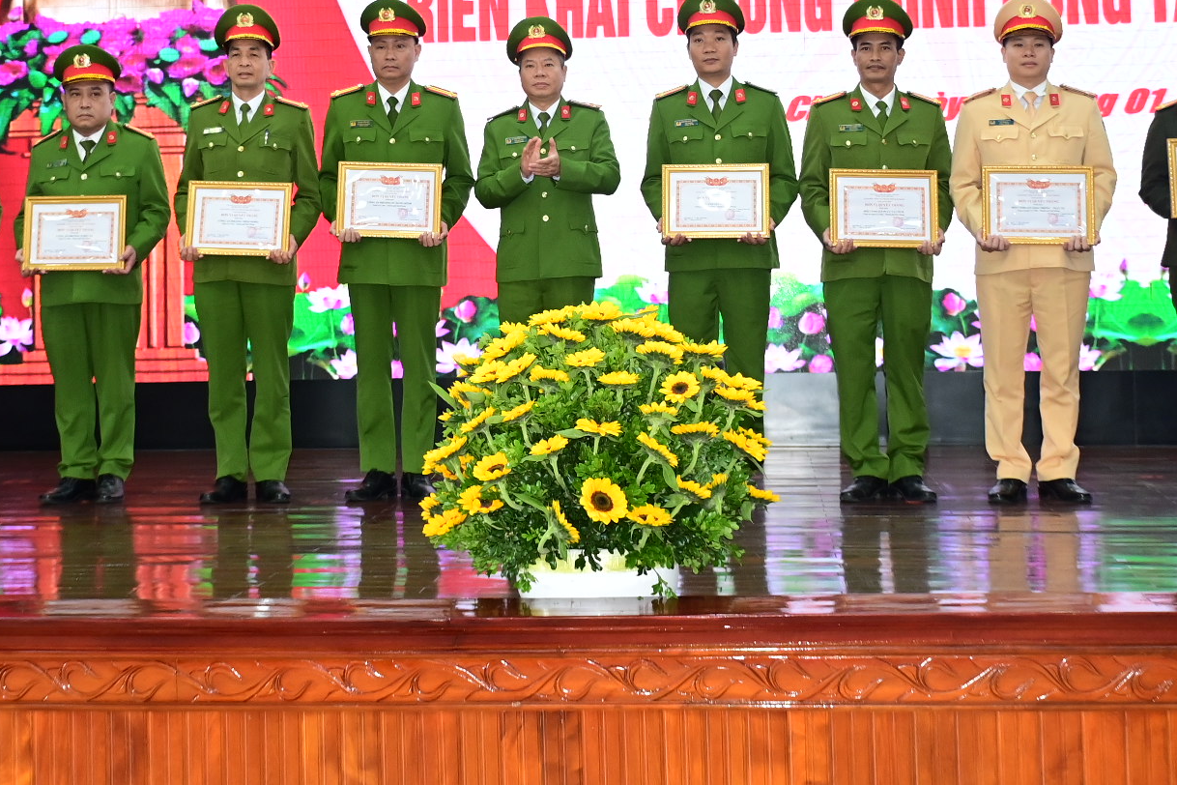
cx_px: 552
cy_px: 214
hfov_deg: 31.9
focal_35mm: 63
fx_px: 2060
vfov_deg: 21.4
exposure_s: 1/200
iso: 1250
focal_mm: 26
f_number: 3.8
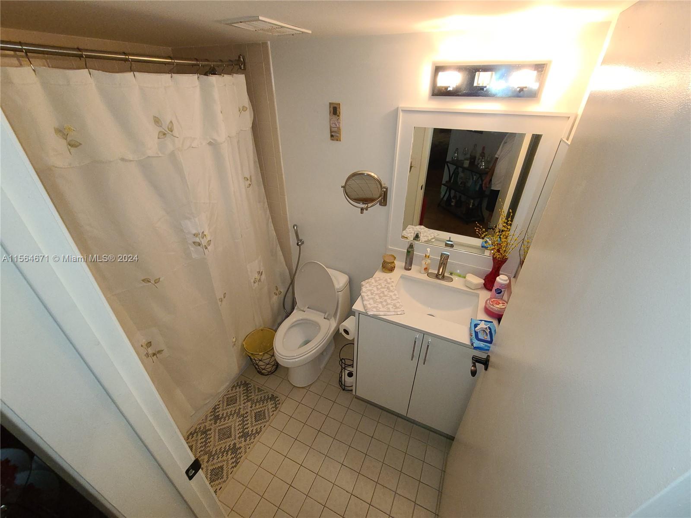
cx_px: 346
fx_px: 260
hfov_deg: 106.2
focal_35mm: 13
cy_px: 259
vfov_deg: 89.9
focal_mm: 2.2
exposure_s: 1/60
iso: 200
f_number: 2.2
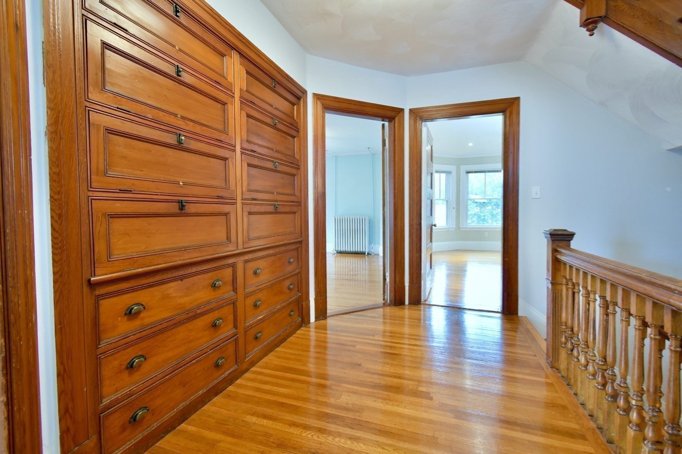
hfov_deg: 100.4
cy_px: 227
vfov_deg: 77.3
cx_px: 341
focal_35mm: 15
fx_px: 284
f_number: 4.5
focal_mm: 10
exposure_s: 1/15
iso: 1000
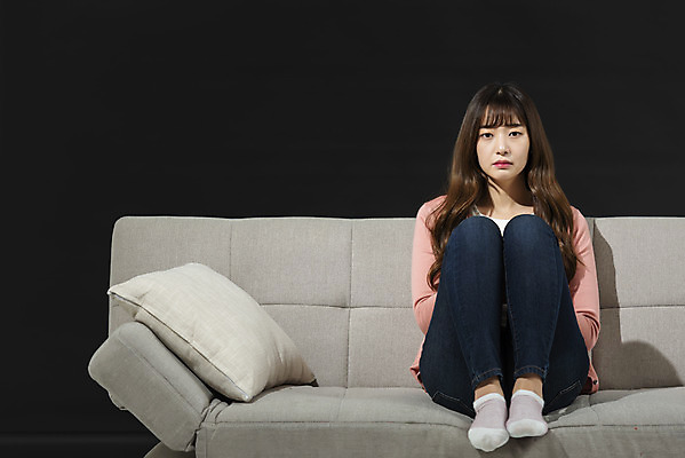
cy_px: 229
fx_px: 2380
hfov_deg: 16.4
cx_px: 342
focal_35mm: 125
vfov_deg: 11.0
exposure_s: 1/125
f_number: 4
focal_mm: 125
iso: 100
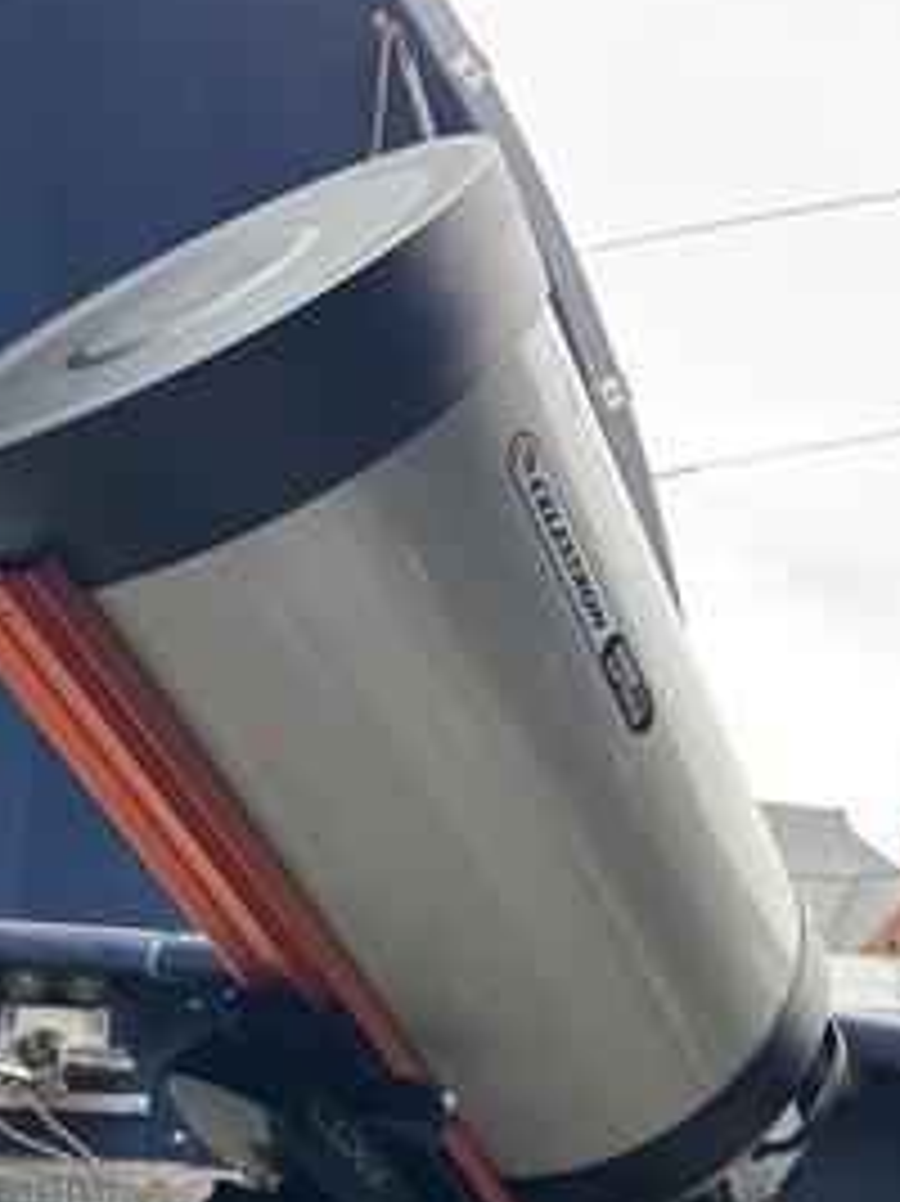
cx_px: 526
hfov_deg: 39.5
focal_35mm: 36
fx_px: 1249
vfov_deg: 51.2
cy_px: 689
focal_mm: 6.76
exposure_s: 1/121
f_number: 1.78
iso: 100
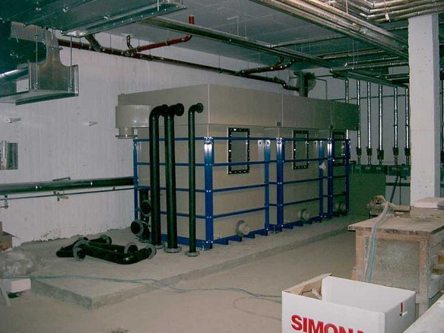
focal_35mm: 38
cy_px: 166
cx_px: 220
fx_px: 487
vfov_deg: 37.7
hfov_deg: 49.0
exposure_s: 1/60
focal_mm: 7.6
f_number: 2.6
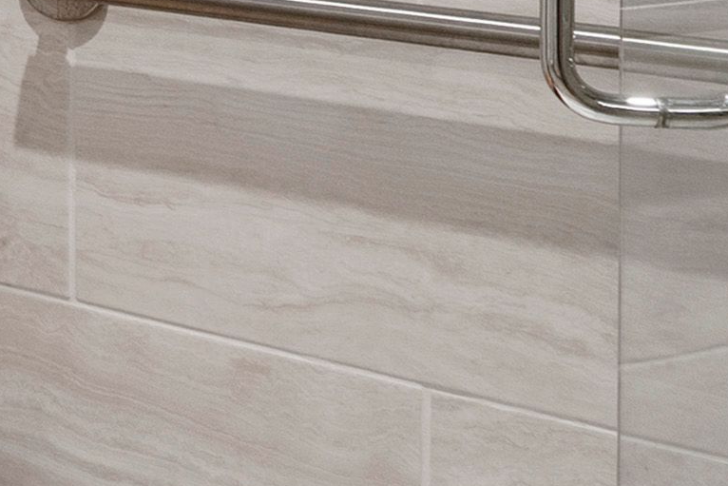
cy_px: -402
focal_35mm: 109
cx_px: -825
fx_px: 2204
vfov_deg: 11.6
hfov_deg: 14.6
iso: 100
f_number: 8
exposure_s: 1/4
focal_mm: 10
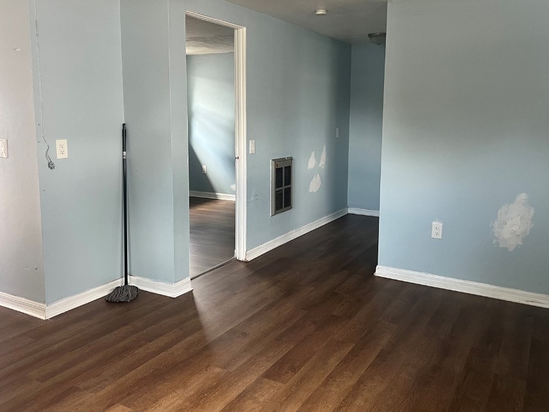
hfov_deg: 58.3
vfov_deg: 45.3
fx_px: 492
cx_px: 286
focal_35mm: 31
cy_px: 175
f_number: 1.5
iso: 125
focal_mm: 5.7
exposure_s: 1/85
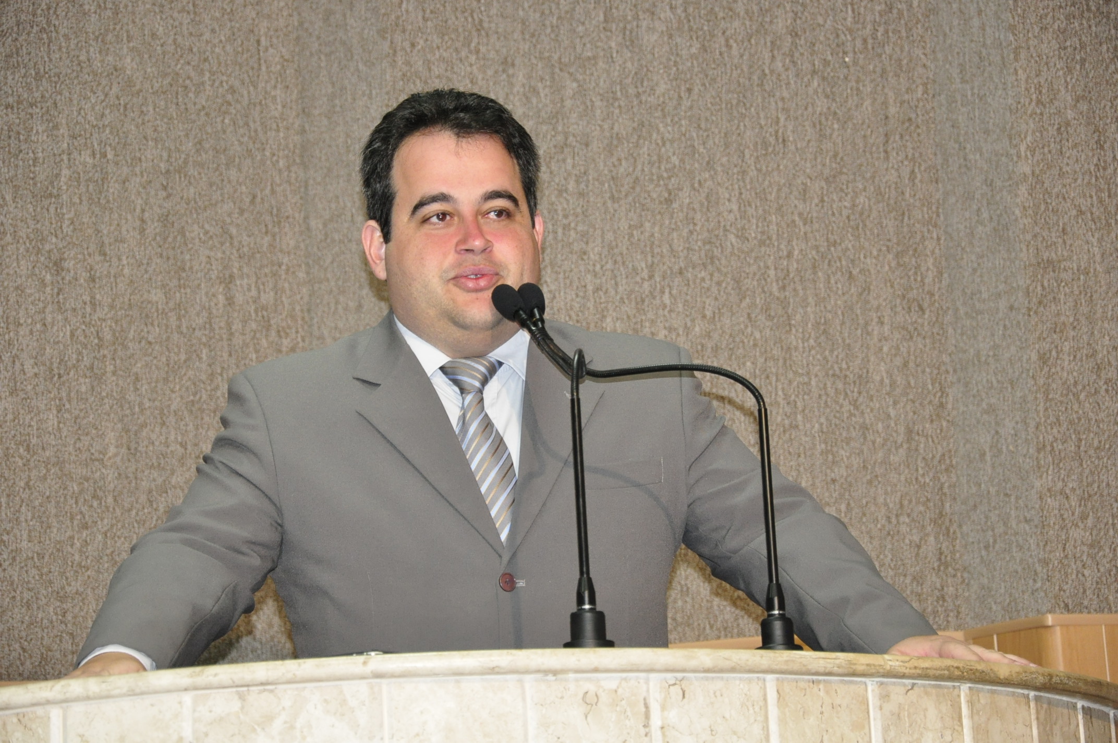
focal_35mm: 135
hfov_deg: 15.2
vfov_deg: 10.1
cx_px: 559
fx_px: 4187
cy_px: 372
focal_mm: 90
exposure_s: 1/60
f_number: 5.6
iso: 1600
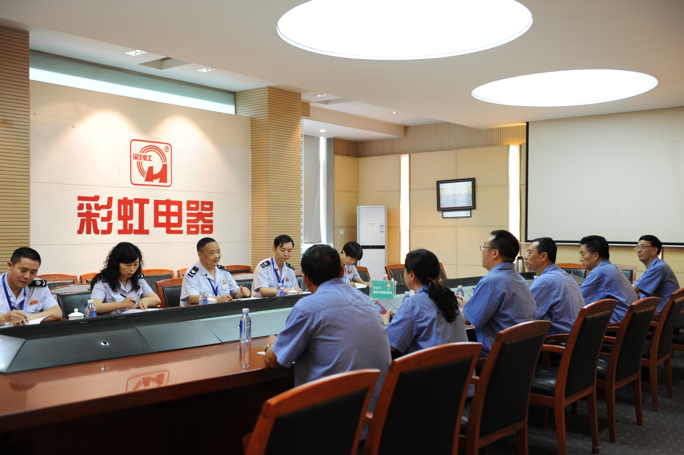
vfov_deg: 35.0
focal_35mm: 38
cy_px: 228
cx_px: 342
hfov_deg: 50.7
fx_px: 722
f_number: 3.5
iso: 400
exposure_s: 1/50
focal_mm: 38
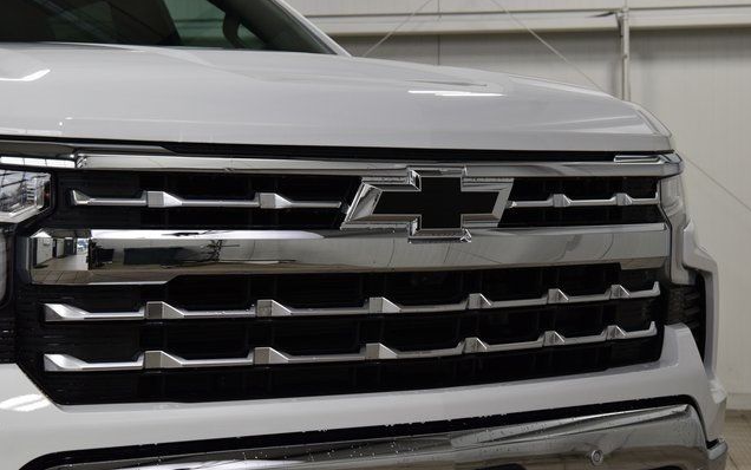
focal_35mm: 80
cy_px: 250
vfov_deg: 16.3
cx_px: 377
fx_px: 1638
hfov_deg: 25.8
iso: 1250
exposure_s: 1/60
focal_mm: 52
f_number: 8
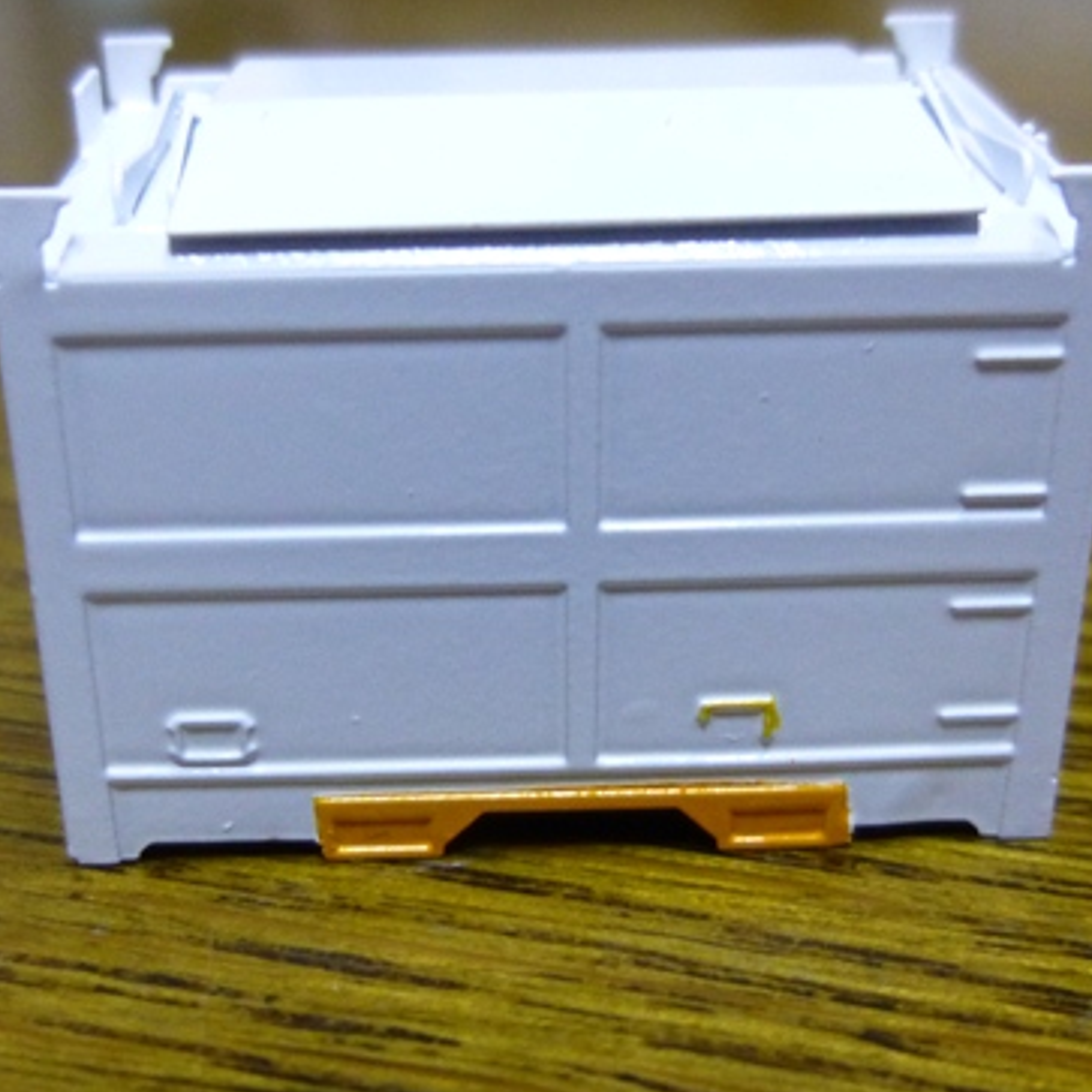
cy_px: 400
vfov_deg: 42.5
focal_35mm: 39
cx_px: 523
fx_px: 1392
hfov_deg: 42.8
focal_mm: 4.5
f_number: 3.1
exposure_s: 1/13
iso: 400
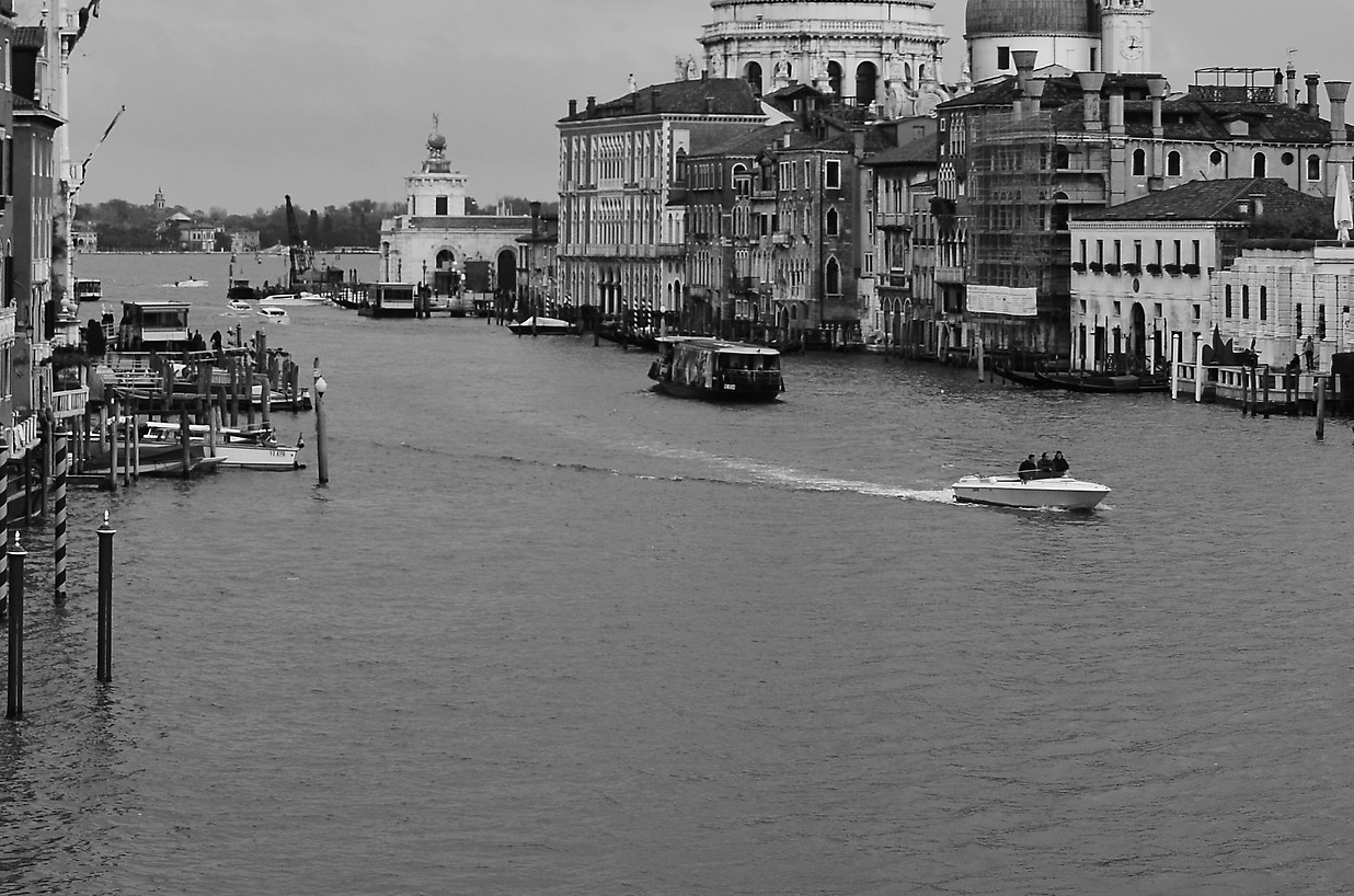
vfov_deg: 13.2
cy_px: 93
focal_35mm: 102
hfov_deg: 19.9
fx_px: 3826
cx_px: 360
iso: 125
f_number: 3.2
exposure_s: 1/640
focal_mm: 35
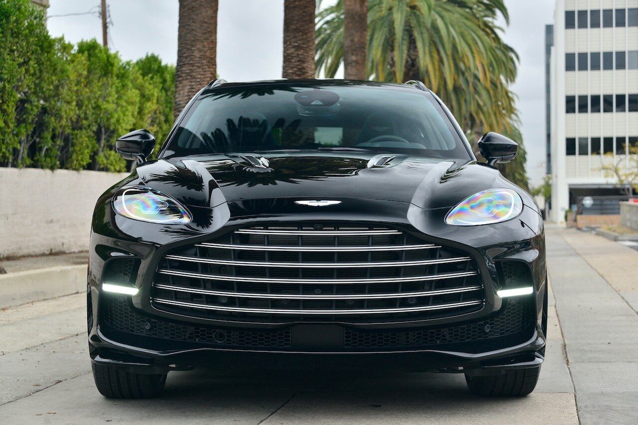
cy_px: 212
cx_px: 319
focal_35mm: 65
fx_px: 1152
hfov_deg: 31.0
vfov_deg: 20.9
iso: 640
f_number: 5
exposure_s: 1/640
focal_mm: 65
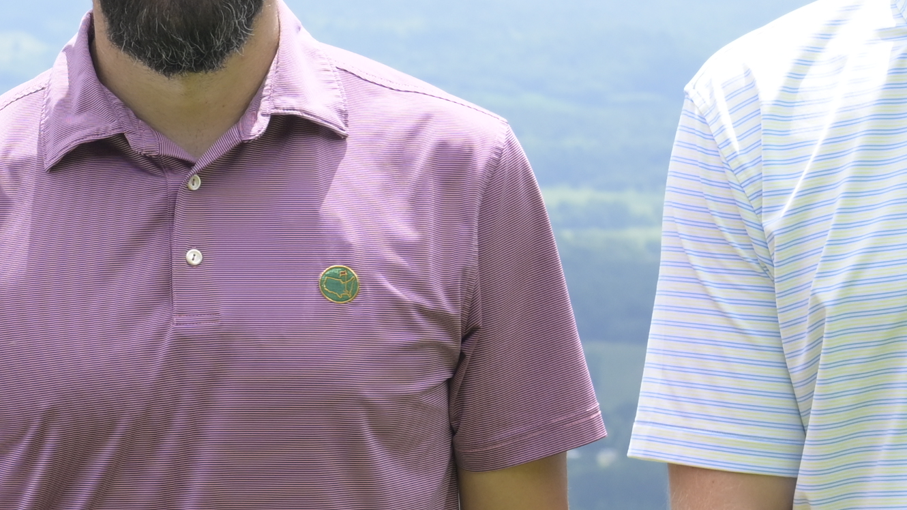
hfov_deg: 10.7
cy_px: 530
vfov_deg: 6.2
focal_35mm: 195
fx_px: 4690
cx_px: -385
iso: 200
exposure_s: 1/400
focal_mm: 40
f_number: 6.3
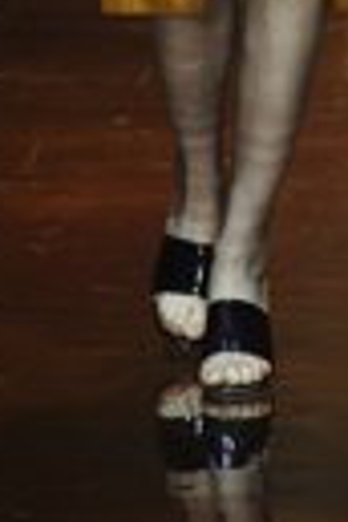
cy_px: -318
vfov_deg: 3.2
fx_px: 9366
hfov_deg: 2.1
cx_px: 190
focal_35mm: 646
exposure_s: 1/400
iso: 2000
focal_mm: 185
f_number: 5.6
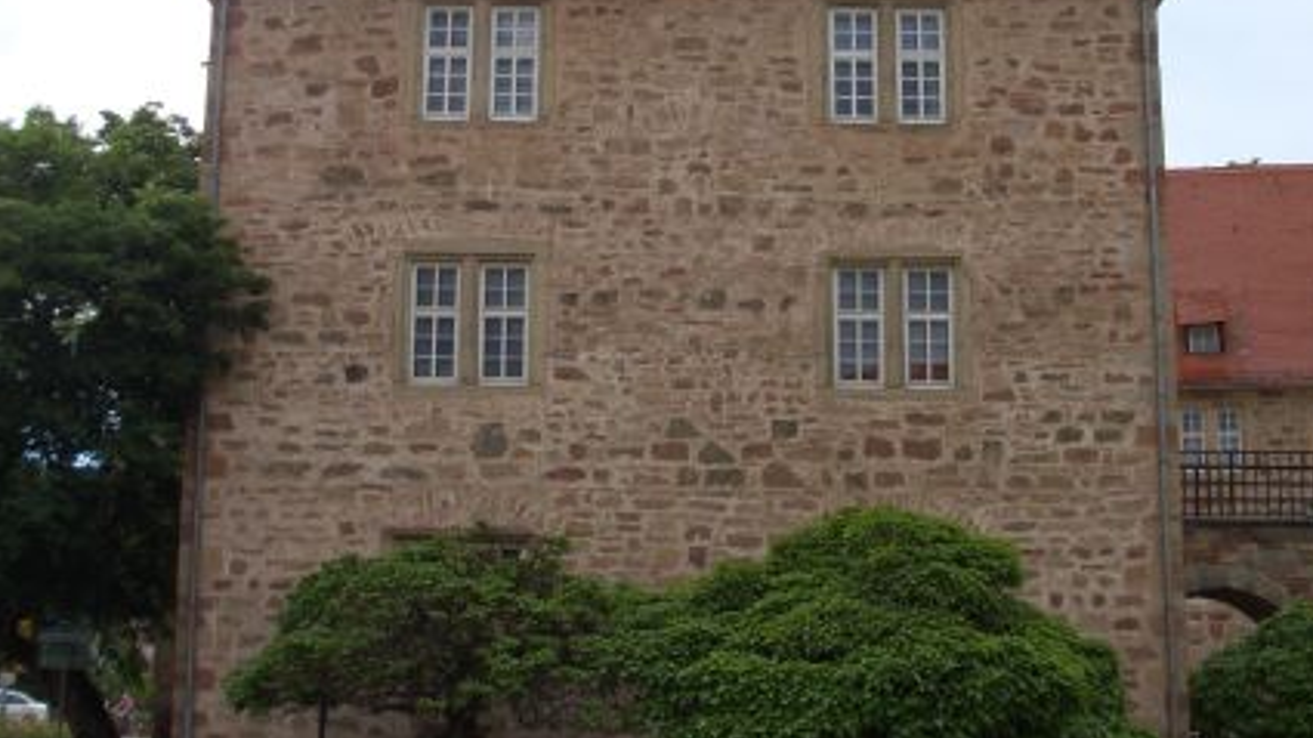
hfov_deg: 33.3
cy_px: 241
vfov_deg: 19.0
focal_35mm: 63
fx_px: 2193
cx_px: 667
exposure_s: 1/200
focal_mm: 6.8
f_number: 4.6
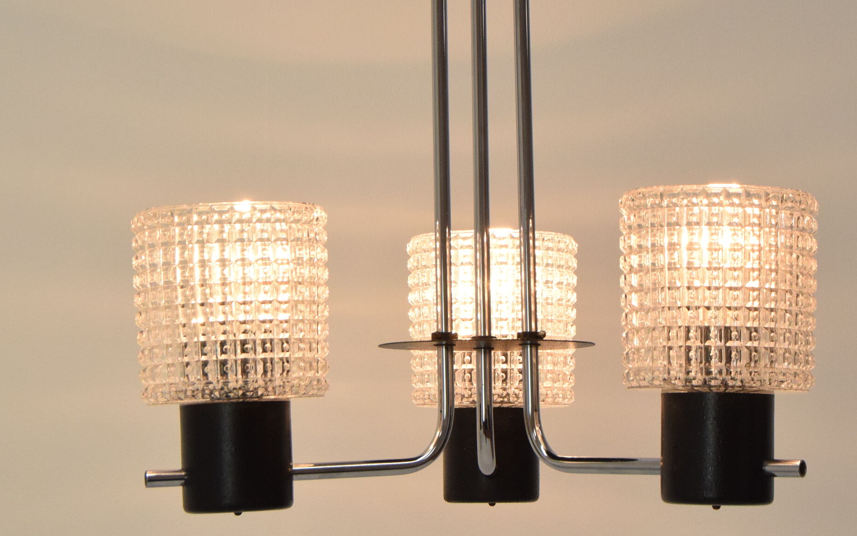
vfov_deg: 13.1
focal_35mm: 99
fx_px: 2312
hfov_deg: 21.0
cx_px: 469
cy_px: 79
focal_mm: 40
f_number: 10
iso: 1600
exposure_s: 1/400
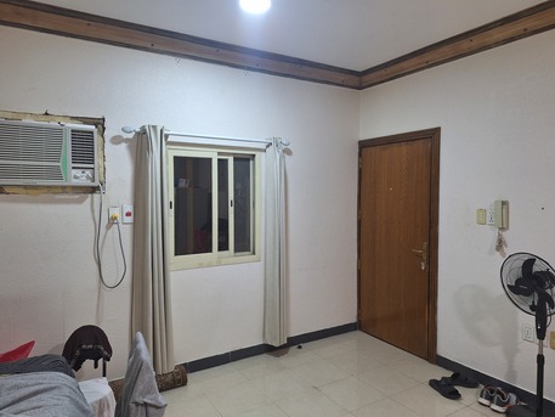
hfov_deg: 73.9
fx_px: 369
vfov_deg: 58.9
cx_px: 278
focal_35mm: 23
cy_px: 208
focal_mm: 5.54
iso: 200
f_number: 1.8
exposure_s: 1/40
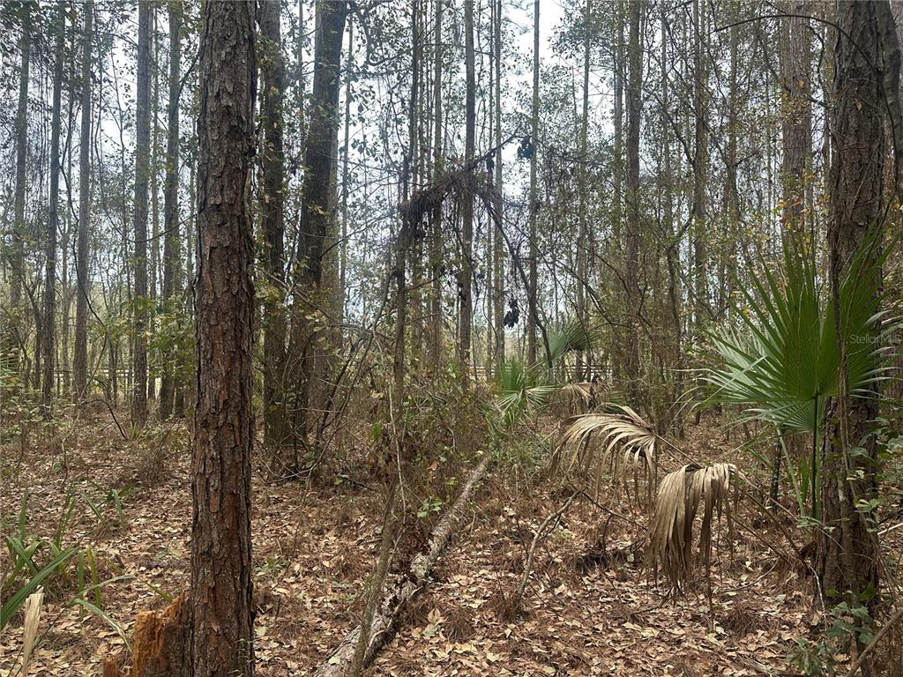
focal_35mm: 24
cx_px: 452
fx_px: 626
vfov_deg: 56.8
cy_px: 338
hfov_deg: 71.6
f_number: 1.78
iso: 80
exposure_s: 1/417
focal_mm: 6.86
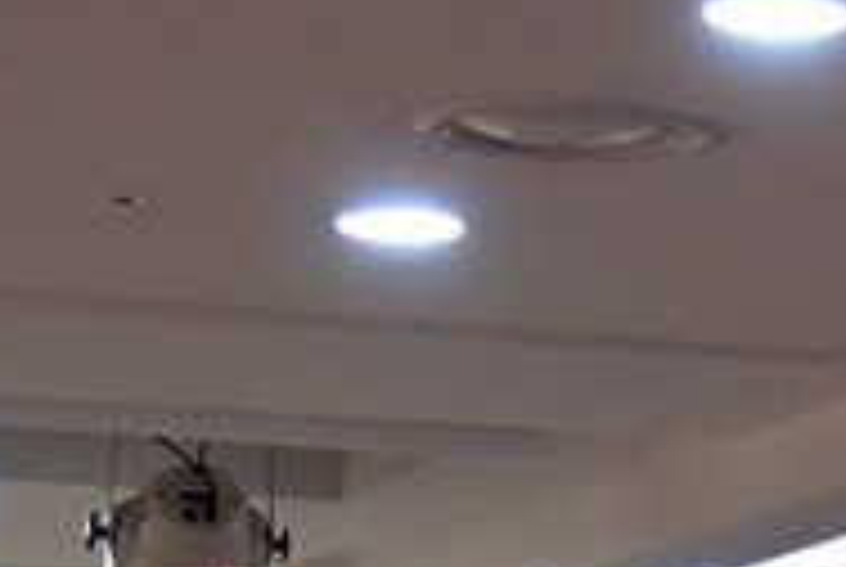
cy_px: 1181
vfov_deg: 5.1
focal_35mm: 265
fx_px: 6237
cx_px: 1458
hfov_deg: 7.6
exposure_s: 1/40
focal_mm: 26
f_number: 4.5
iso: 500
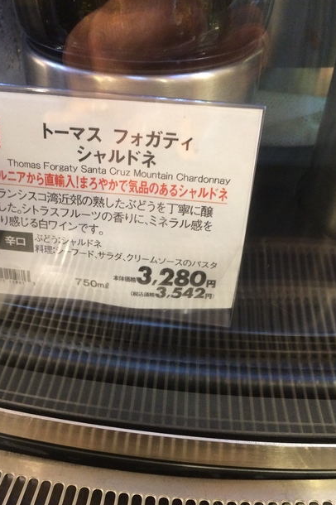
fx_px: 462
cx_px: 144
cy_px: 265
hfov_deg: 39.8
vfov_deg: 57.2
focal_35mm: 33
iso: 250
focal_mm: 4.15
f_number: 2.2
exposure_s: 1/24
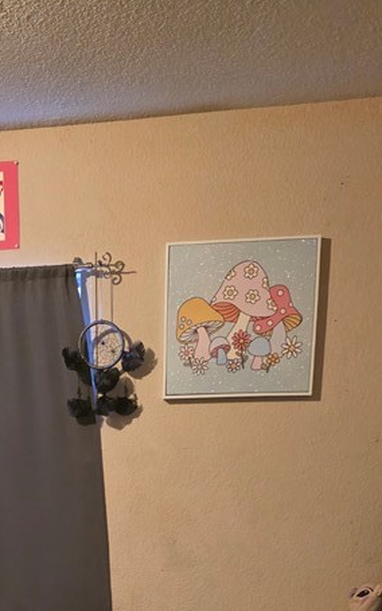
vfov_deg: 32.4
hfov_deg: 23.0
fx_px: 916
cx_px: 47
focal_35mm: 55
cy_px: 673
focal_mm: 6.3
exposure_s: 1/120
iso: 1600
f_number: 1.7
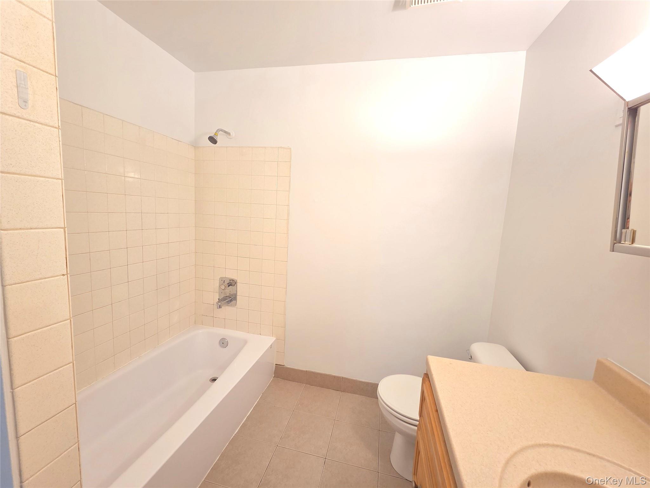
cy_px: 244
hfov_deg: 106.2
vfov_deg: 89.9
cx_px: 325
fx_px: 244
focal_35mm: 13
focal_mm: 2.2
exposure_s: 1/60
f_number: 2.2
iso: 320
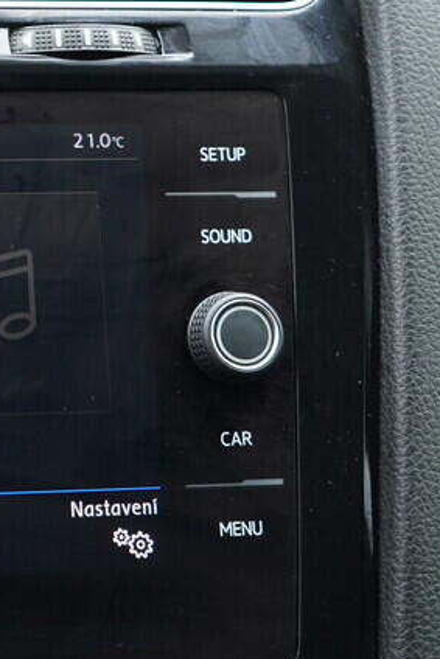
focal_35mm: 87
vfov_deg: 23.2
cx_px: -215
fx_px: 1594
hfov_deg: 14.7
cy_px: 190
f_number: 2.8
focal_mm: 24
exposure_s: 1/40
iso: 400
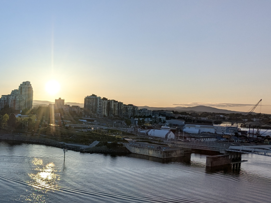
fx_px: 251
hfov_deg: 48.1
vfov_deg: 44.1
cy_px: 112
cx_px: 7
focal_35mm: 32
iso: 55
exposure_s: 1/4902
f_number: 2.2
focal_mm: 2.35
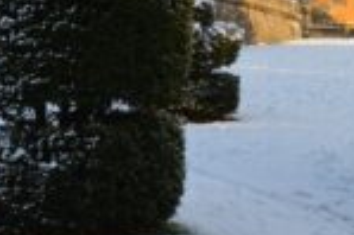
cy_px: -97
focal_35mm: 124
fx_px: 1218
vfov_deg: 10.7
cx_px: 271
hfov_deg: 16.4
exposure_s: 1/640
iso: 800
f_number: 9
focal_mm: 24
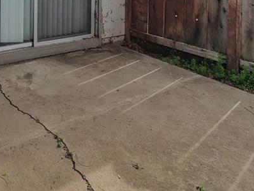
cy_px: -33
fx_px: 264
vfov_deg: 33.1
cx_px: 34
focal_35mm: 36
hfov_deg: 47.1
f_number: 5.6
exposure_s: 1/250
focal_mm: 7
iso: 125
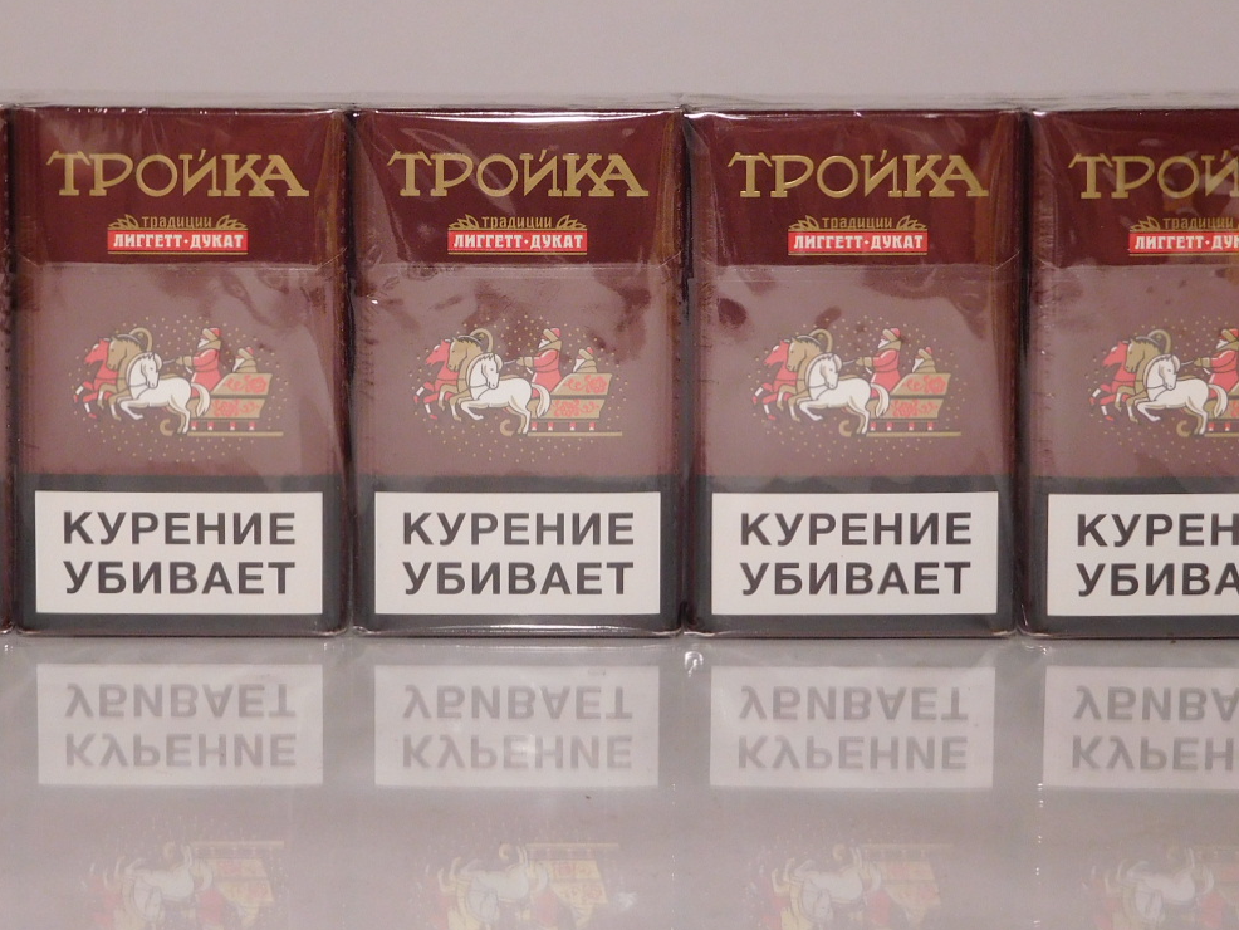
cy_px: 244
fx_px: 2614
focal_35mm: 73
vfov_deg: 20.0
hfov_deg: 26.6
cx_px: 538
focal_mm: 8
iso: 250
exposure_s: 1/30
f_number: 4
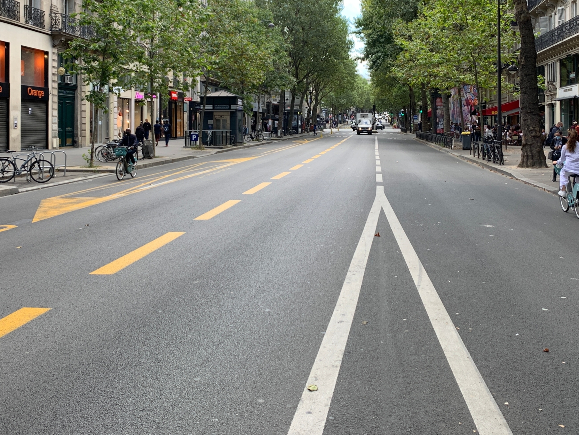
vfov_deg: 35.5
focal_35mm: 40
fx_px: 669
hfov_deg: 46.7
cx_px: 316
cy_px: 132
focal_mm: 4.25
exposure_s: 1/300
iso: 25
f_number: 1.8
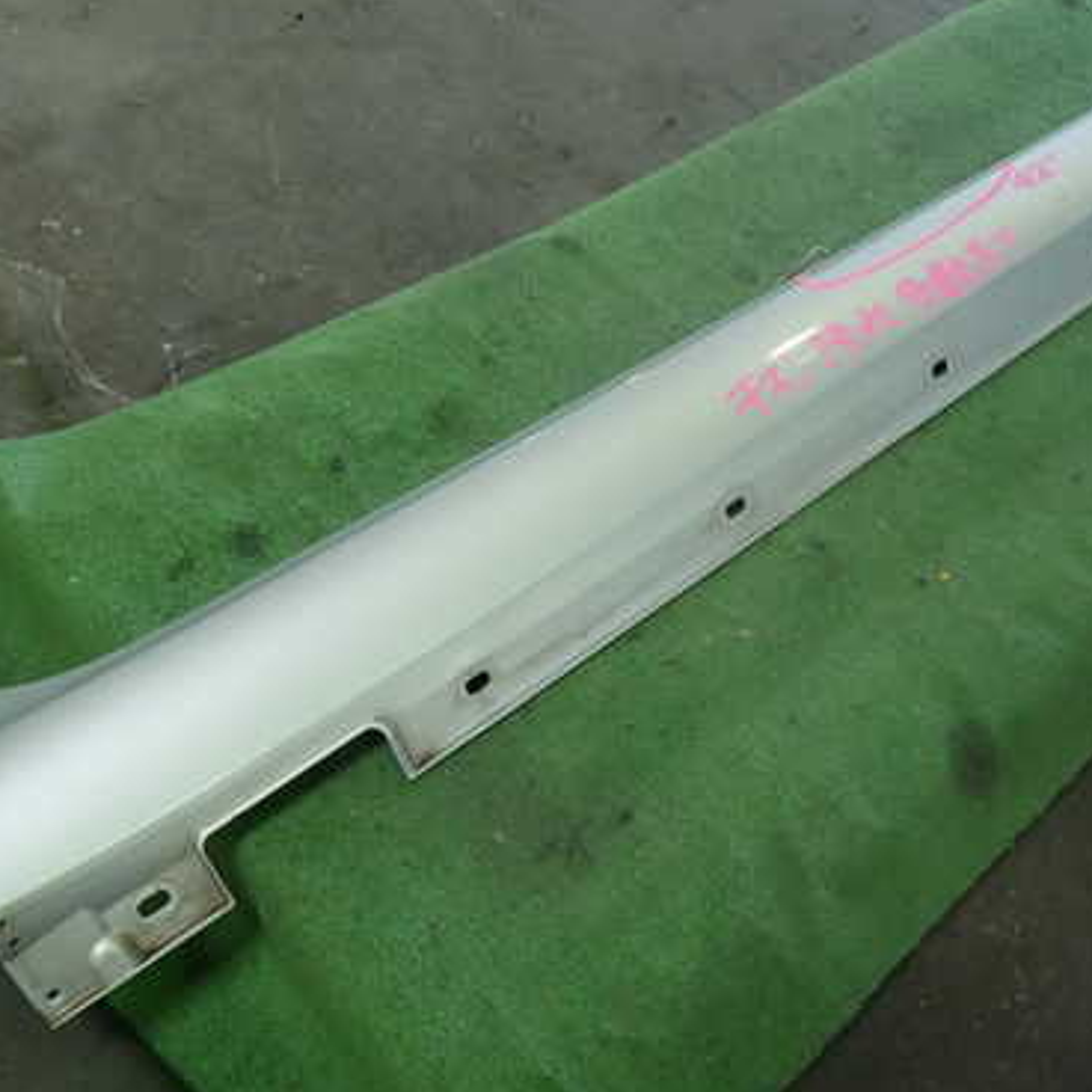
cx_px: 671
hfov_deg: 45.7
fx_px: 1285
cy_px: 537
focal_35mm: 36
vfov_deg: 46.0
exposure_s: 1/50
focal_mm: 4.5
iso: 200
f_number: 2
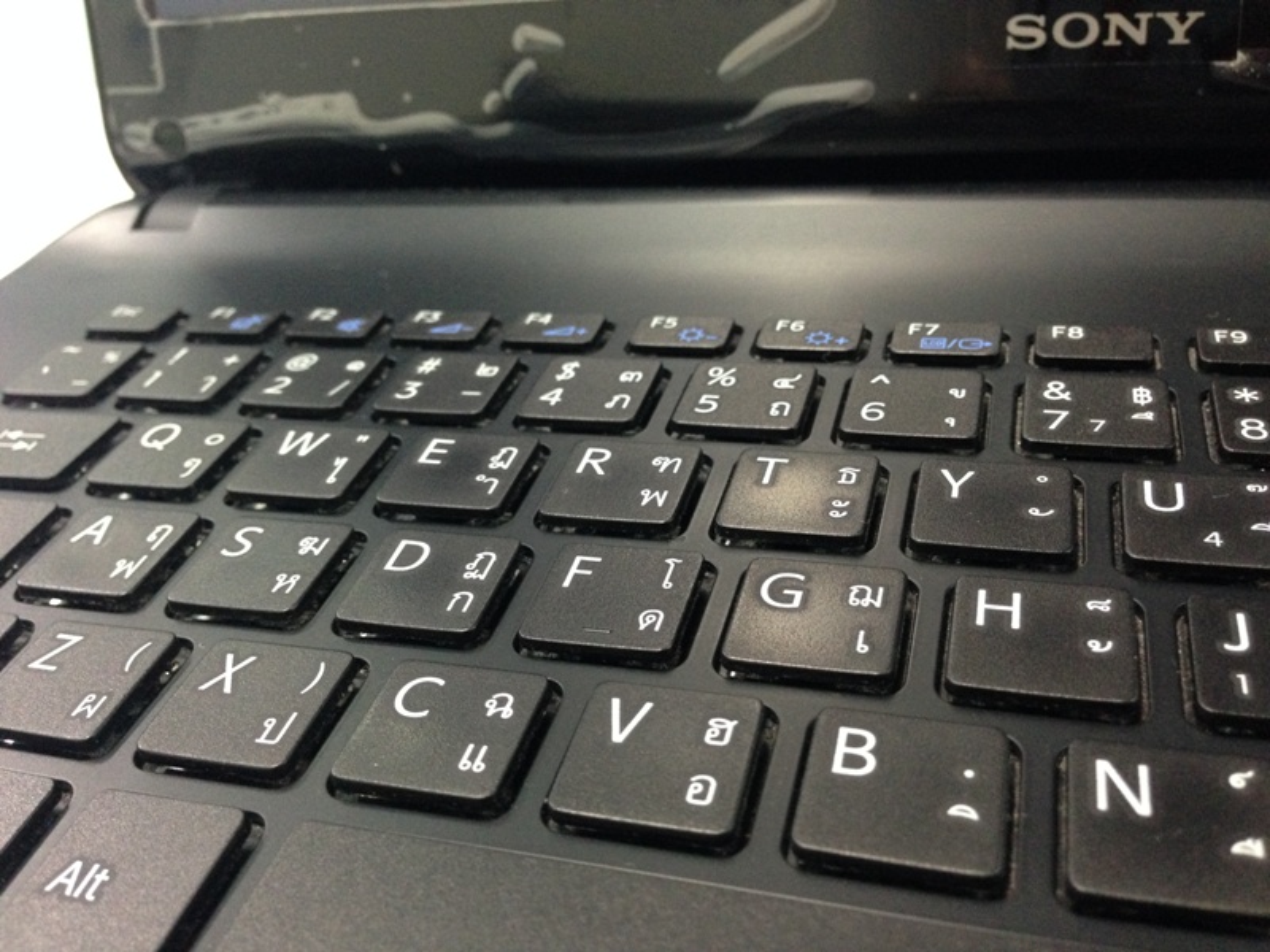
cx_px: 635
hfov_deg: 55.4
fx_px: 1211
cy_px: 476
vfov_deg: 42.9
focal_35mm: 33
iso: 320
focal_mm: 4.12
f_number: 2.4
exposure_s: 1/20
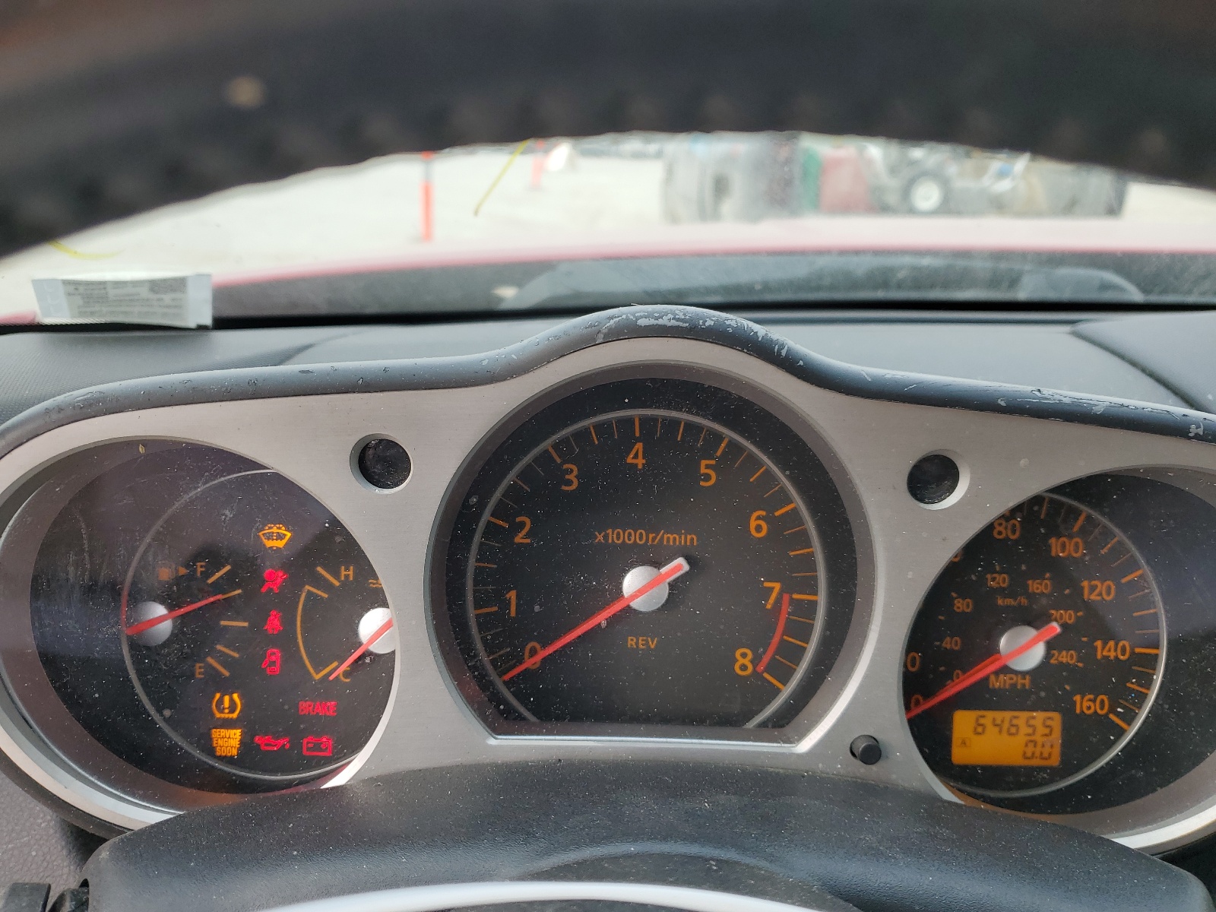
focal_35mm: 26
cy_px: 456
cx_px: 608
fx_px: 913
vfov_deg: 53.1
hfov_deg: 67.3
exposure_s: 1/238
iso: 50
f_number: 1.5
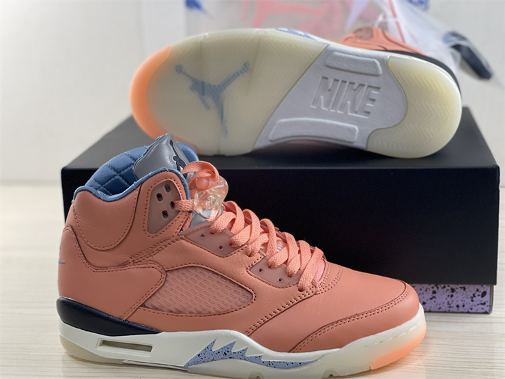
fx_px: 934
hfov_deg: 30.3
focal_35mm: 64
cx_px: 252
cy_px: 190
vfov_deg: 22.9
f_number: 2.2
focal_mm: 7.5
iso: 200
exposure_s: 1/100
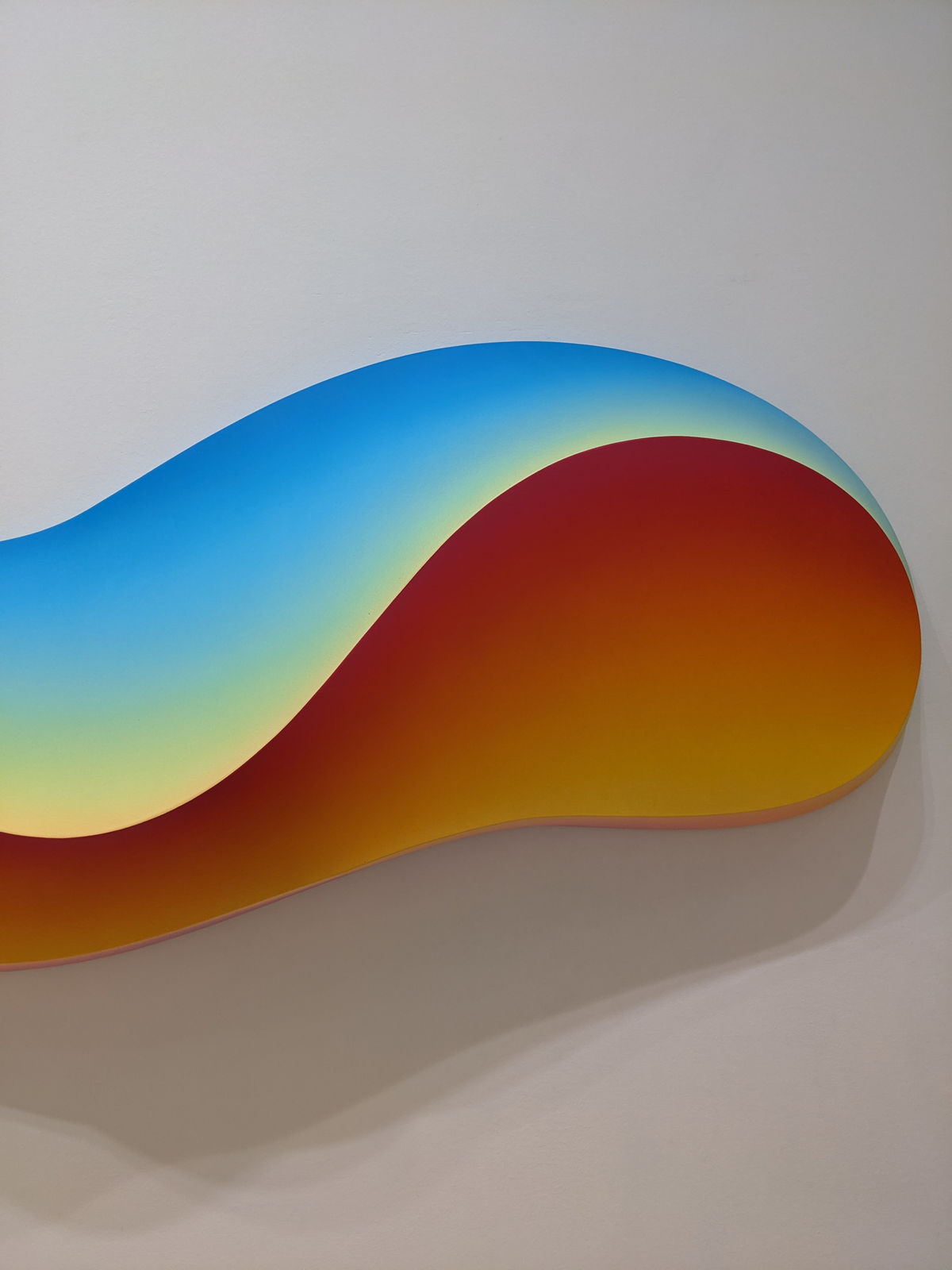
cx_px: 476
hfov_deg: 51.4
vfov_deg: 65.3
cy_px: 635
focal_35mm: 27
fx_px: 990
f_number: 1.73
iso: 66
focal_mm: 4.38
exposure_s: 1/120
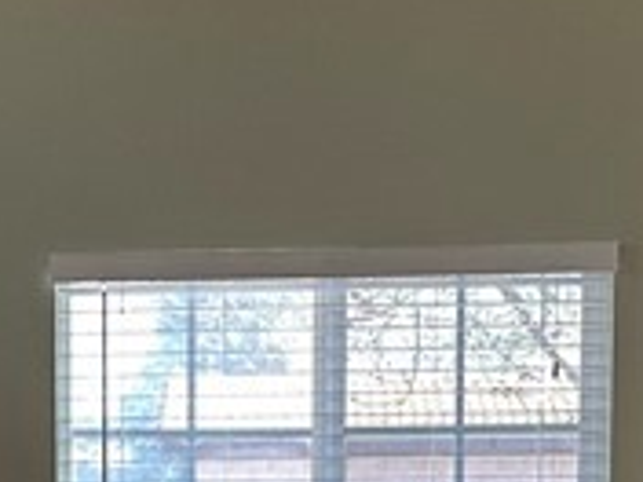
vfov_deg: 10.1
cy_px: 800
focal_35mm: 140
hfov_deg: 14.0
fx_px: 2601
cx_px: 117
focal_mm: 6.86
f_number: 1.78
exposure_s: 1/120
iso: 160
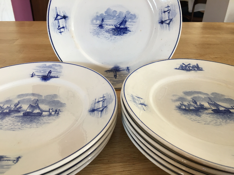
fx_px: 196
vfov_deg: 48.2
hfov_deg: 61.7
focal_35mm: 29
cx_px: 117
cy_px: 88
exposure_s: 1/17
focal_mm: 4.15
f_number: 2.2
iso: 32
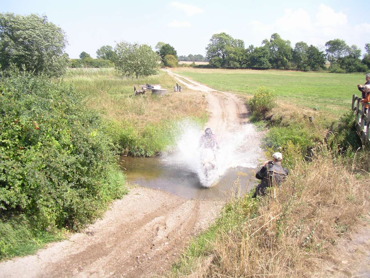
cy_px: 139
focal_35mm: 37
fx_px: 395
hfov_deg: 50.1
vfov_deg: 38.7
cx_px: 185
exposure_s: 1/400
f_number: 2.8
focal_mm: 5.7
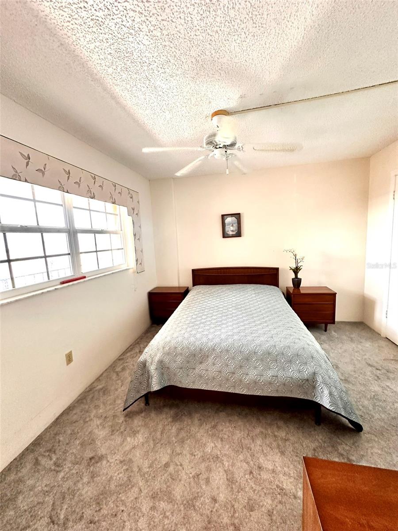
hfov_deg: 85.7
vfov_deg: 102.1
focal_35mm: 14
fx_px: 215
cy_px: 266
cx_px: 199
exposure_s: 1/60
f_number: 2.2
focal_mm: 2.22
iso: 320
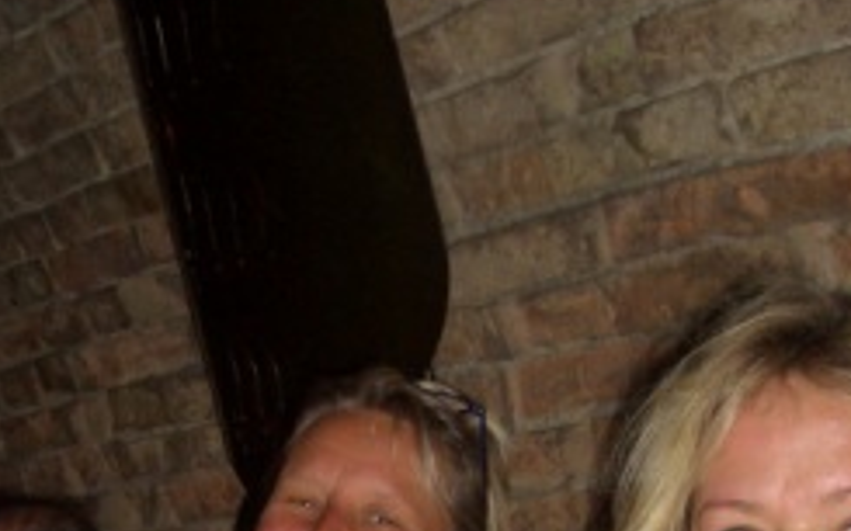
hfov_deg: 22.8
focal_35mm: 91
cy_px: 764
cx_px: 379
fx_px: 2110
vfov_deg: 13.6
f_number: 2.6
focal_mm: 5.8
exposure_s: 1/60
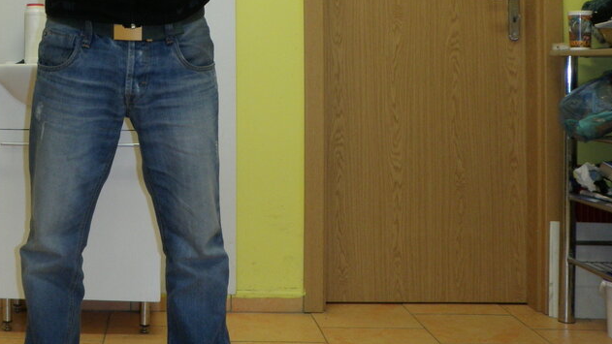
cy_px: 60
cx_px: 91
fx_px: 941
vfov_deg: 20.5
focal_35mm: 58
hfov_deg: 34.5
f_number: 3.5
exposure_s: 1/30
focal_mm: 5
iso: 100
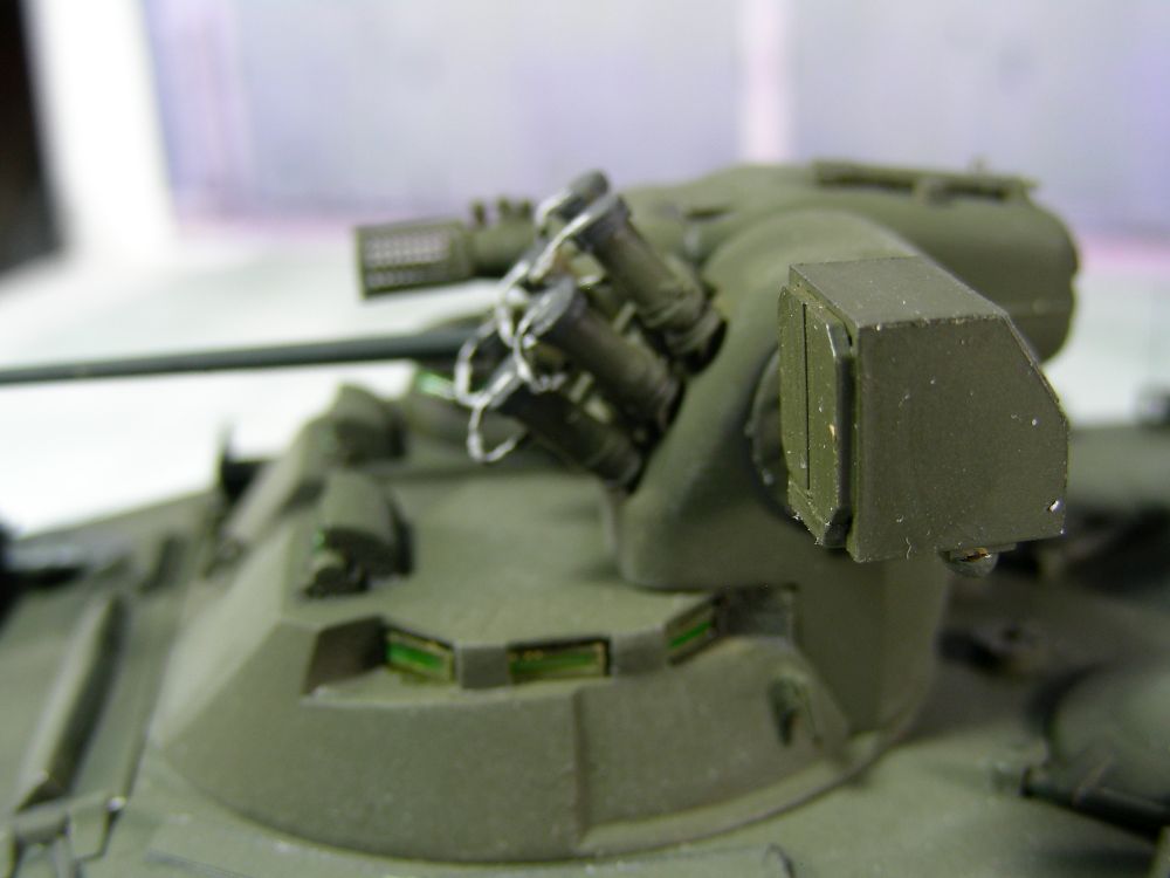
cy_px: 439
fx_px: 1622
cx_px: 585
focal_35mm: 48
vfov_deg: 30.3
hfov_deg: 39.7
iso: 50
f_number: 3.5
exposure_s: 1/16
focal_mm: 8
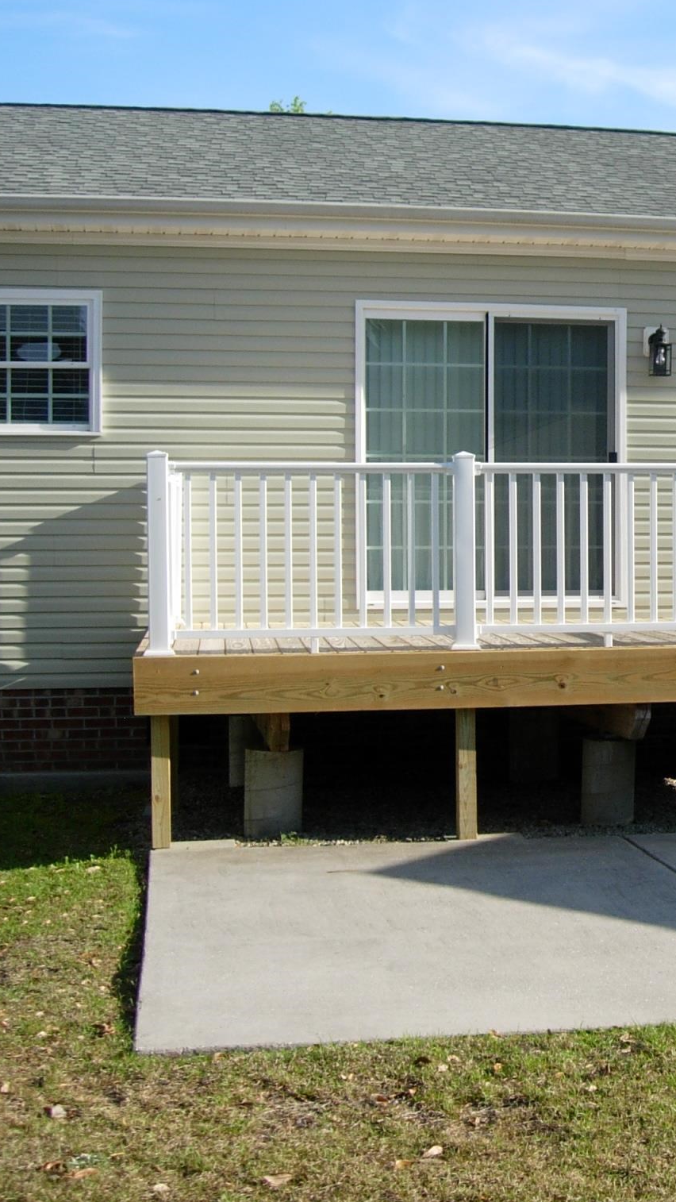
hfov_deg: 20.7
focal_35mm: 56
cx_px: 701
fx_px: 1784
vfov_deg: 37.2
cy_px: 603
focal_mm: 7.8
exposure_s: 1/995
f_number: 2.8
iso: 64
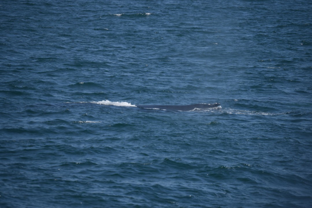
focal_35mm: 300
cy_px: 104
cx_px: 156
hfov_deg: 6.9
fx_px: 2600
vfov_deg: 4.6
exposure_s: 1/1600
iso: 200
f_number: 5.6
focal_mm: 200
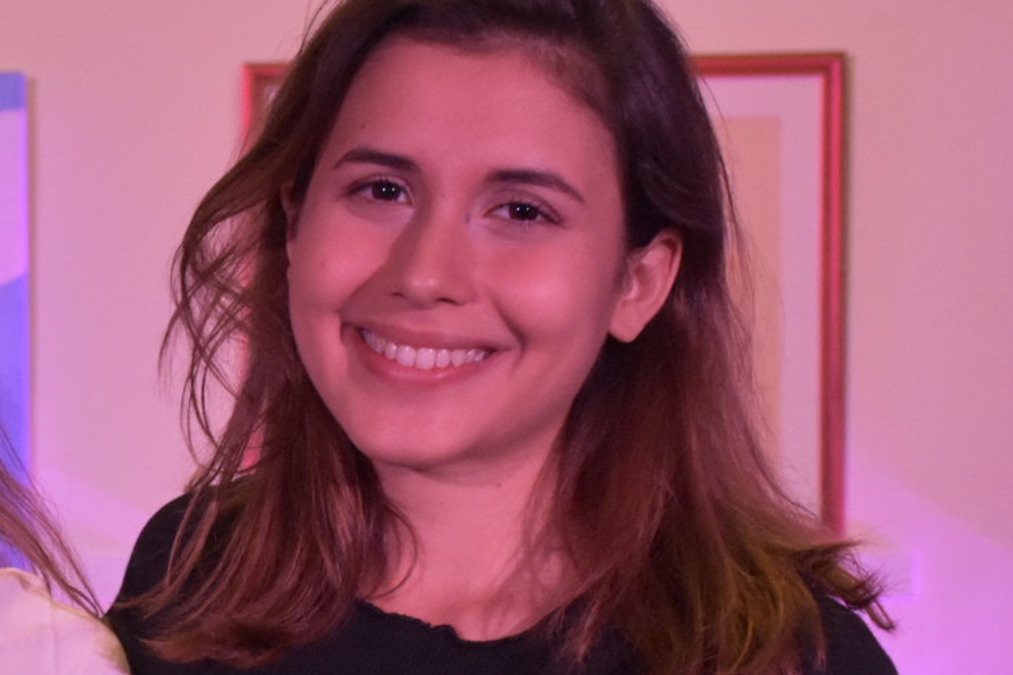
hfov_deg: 14.5
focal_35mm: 140
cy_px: 547
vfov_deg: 9.8
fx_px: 3938
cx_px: 67
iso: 5000
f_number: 6.3
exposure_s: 1/160
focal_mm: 34
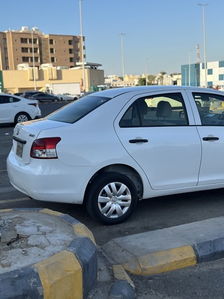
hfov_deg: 30.3
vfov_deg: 39.6
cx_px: 112
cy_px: 150
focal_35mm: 48
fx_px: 414
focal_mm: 6.86
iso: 80
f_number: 1.78
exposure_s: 1/3155
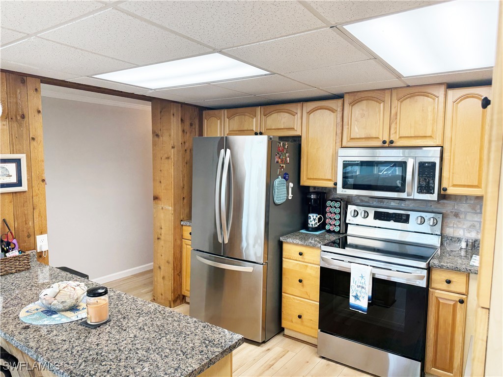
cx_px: 252
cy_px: 188
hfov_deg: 71.6
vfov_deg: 56.8
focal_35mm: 24
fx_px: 349
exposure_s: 1/120
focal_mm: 6.76
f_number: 1.78
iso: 125
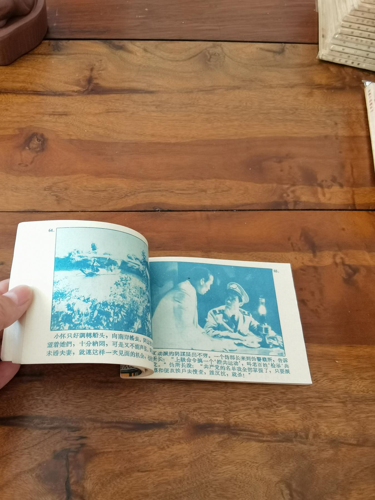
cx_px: 188
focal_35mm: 27
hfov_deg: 51.4
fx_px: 390
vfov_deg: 65.3
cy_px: 250
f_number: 2.2
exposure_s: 1/30
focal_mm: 2.26
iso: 160
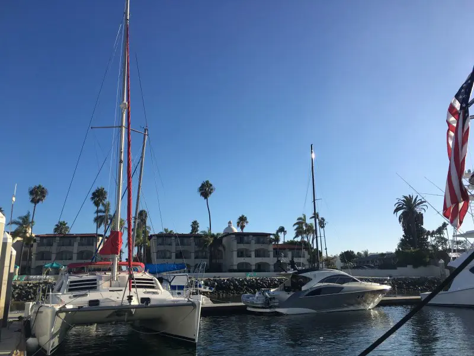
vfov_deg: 48.2
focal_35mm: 29
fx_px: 397
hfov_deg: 61.7
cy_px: 178
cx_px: 237
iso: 25
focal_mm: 4.15
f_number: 2.2
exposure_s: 1/1923
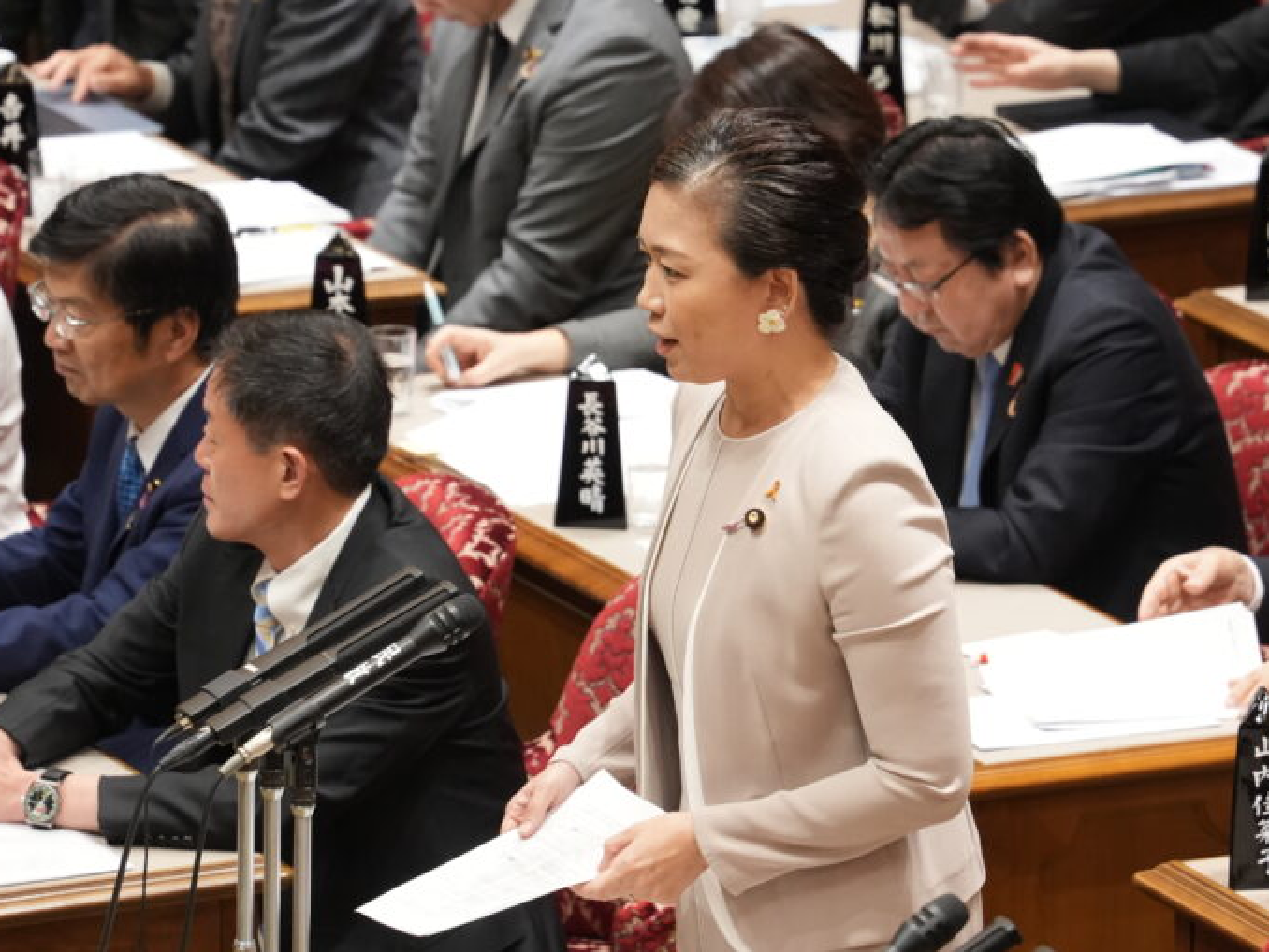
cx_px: 694
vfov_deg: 4.8
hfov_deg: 6.5
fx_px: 11258
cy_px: 475
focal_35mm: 307
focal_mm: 188
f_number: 5.6
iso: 3200
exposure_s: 1/100
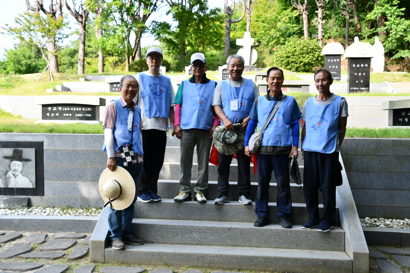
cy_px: 136
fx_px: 410
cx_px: 205
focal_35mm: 36
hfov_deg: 53.1
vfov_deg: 36.9
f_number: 8
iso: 800
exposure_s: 1/400
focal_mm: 24
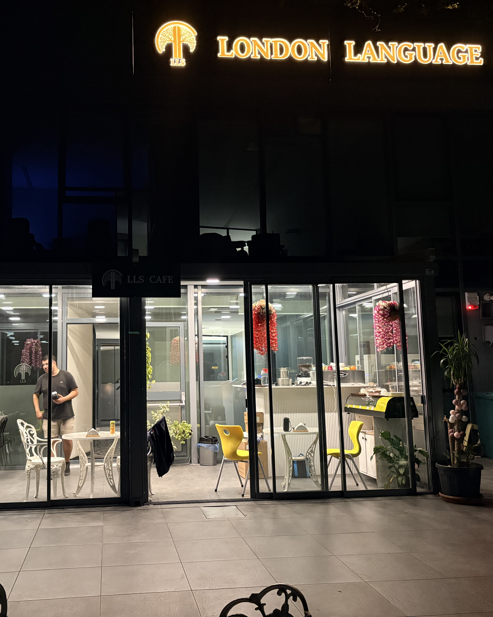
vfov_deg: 52.8
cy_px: 308
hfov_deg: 42.9
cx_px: 177
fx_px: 620
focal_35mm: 34
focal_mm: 5.96
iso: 640
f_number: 1.6
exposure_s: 1/28
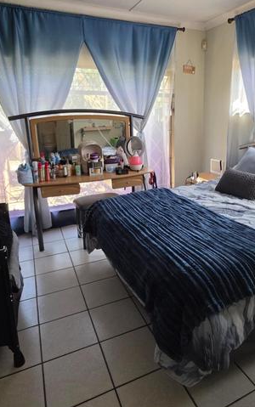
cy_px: 180
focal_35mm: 23
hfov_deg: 52.5
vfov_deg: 76.8
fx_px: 255
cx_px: 161
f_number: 1.9
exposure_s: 1/359
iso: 500
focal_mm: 2.2
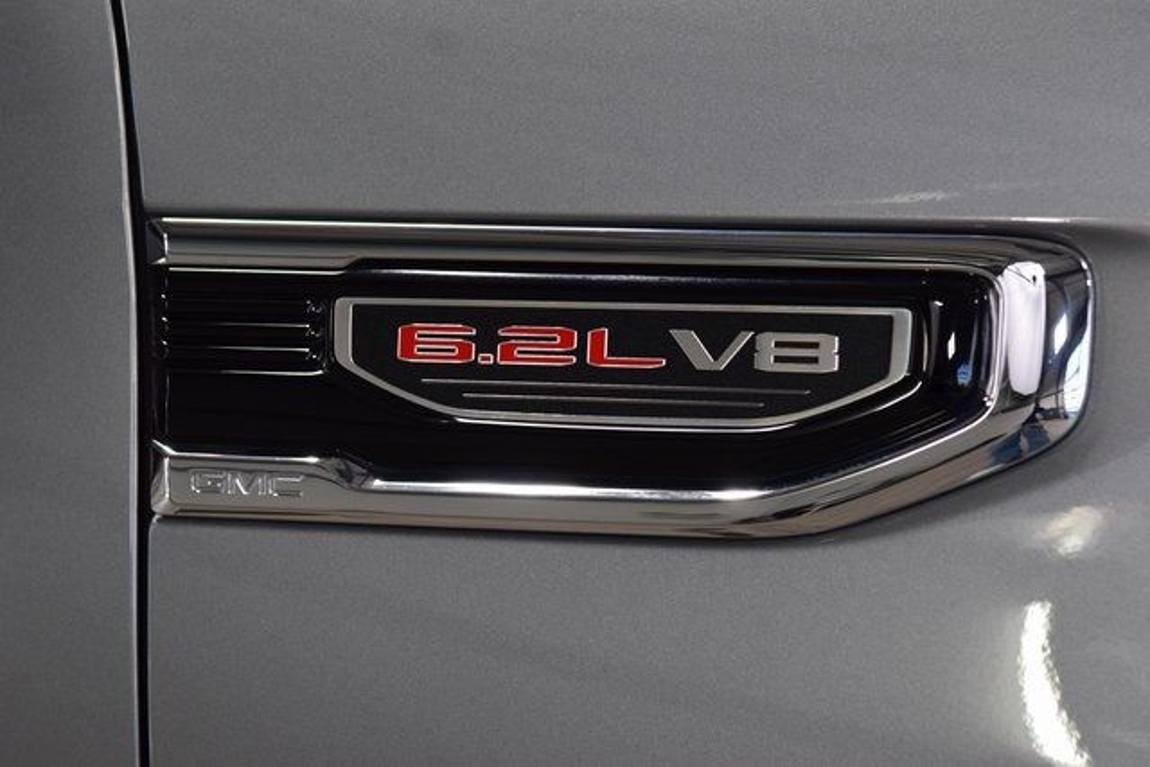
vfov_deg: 13.0
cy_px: 384
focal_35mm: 105
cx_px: 575
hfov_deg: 19.5
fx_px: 3355
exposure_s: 1/125
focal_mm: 70
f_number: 5.6
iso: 1600
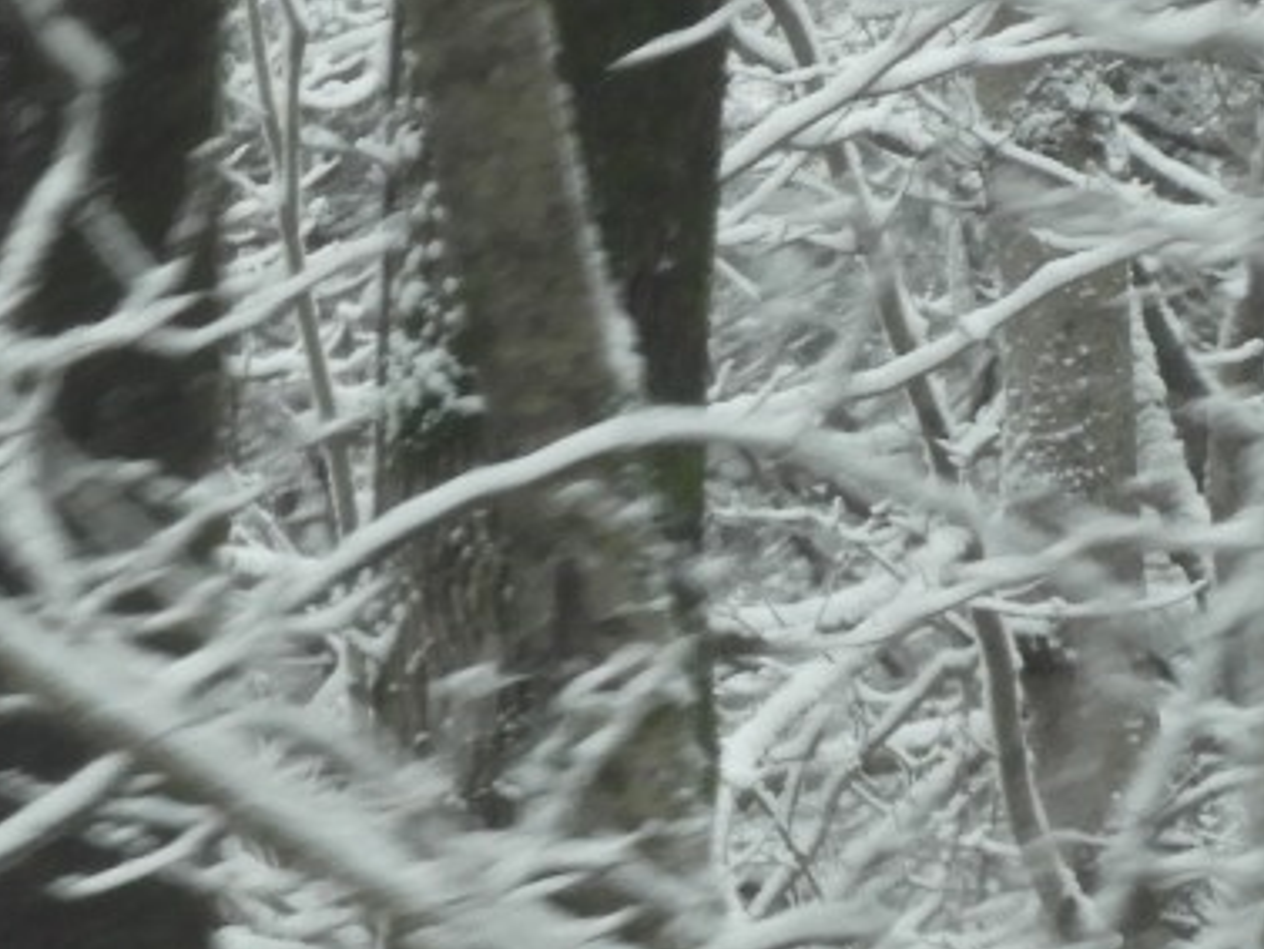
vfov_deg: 1.4
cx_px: -848
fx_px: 37622
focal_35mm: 1030
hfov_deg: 1.9
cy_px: 1680
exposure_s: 1/125
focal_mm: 48.4
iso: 320
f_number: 5.5
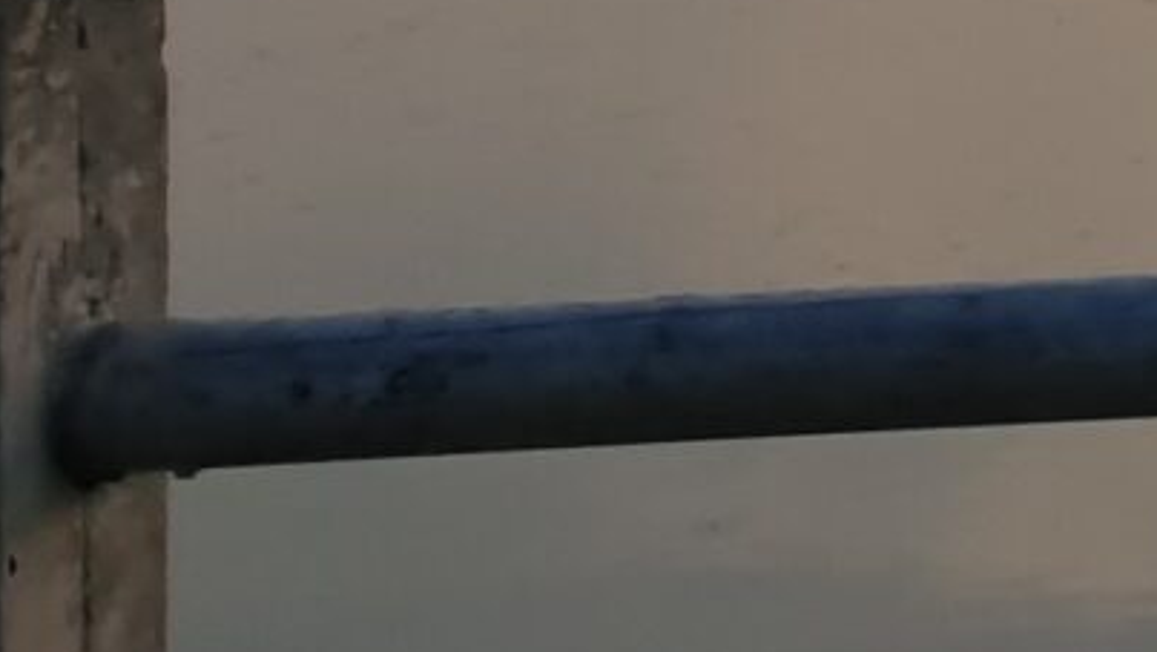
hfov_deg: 9.6
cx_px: 3348
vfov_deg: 6.3
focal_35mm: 180
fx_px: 5524
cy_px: -1238
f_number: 2.4
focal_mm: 4.3
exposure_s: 1/769
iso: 50
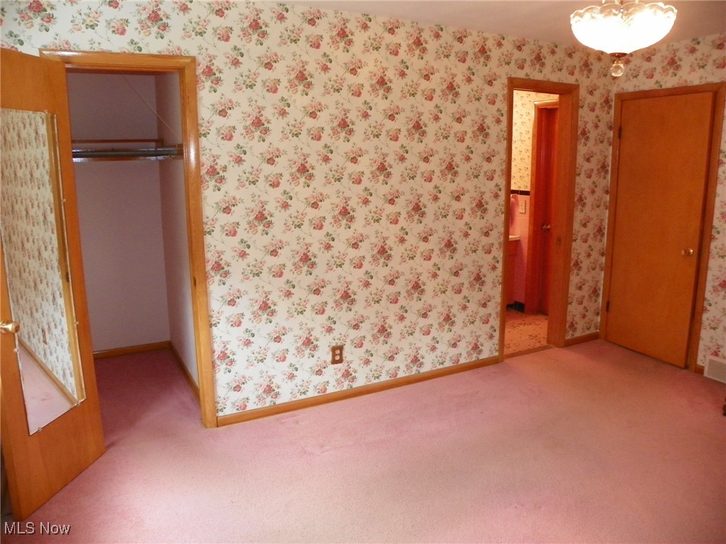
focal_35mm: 26
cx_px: 363
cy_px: 272
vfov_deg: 53.1
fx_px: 545
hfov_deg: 67.3
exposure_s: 1/30
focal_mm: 4.6
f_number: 2.8
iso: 200
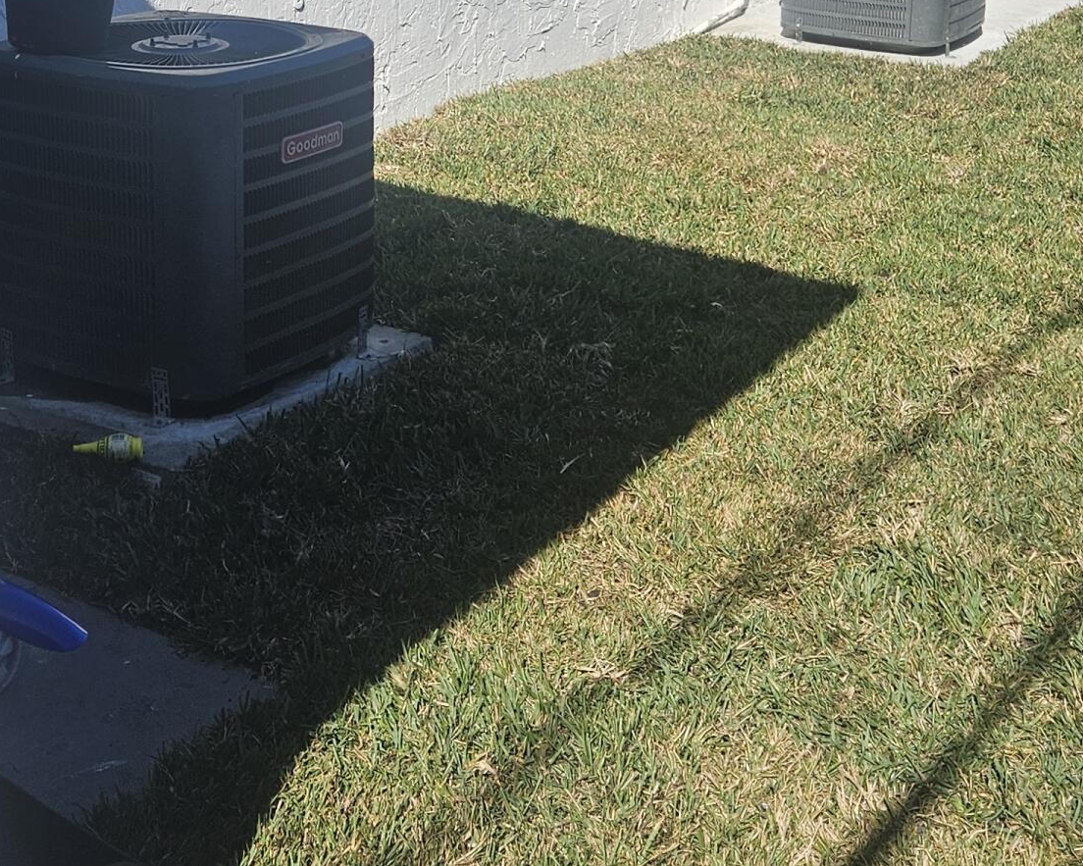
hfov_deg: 30.7
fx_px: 1955
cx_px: 343
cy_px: 38
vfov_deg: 24.1
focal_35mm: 61
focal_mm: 5.4
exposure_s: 1/1894
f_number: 1.8
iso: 25
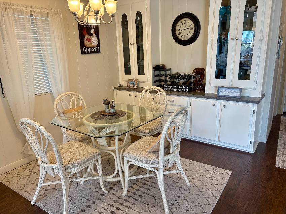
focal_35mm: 26
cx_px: 143
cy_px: 107
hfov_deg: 67.3
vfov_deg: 53.0
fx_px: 215
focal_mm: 5.96
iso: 125
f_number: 1.6
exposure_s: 1/120
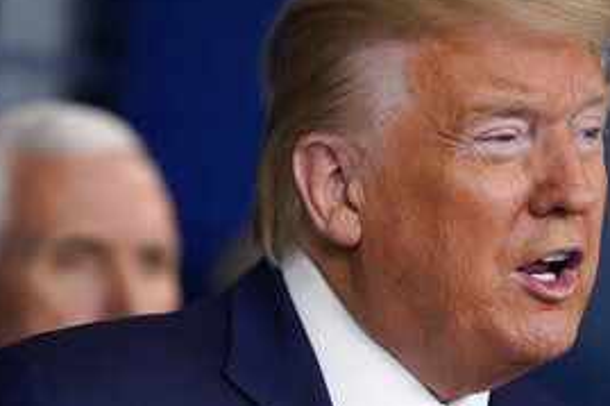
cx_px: 274
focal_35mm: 380
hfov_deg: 5.4
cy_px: 262
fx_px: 6435
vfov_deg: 3.6
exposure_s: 1/640
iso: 1000
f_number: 2.8
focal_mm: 200
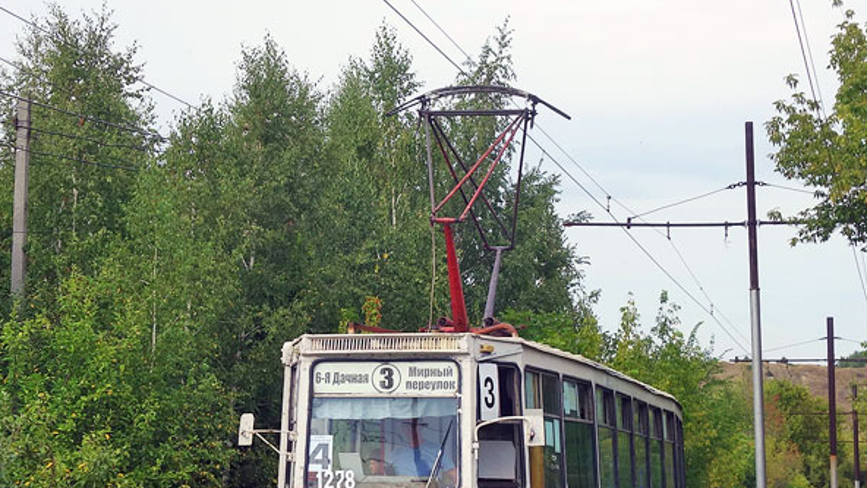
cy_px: 299
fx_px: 2000
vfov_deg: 13.9
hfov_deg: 24.5
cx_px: 429
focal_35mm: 87
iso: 125
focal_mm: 15.1
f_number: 4.5
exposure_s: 1/500
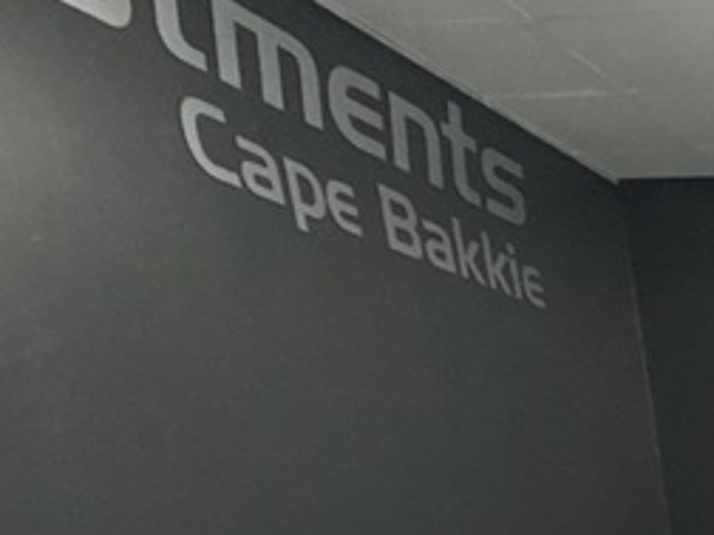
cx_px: 1227
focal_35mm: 57
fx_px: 1176
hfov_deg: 22.7
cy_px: 1013
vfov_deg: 18.6
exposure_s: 1/100
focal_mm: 2.22
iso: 100
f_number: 2.2
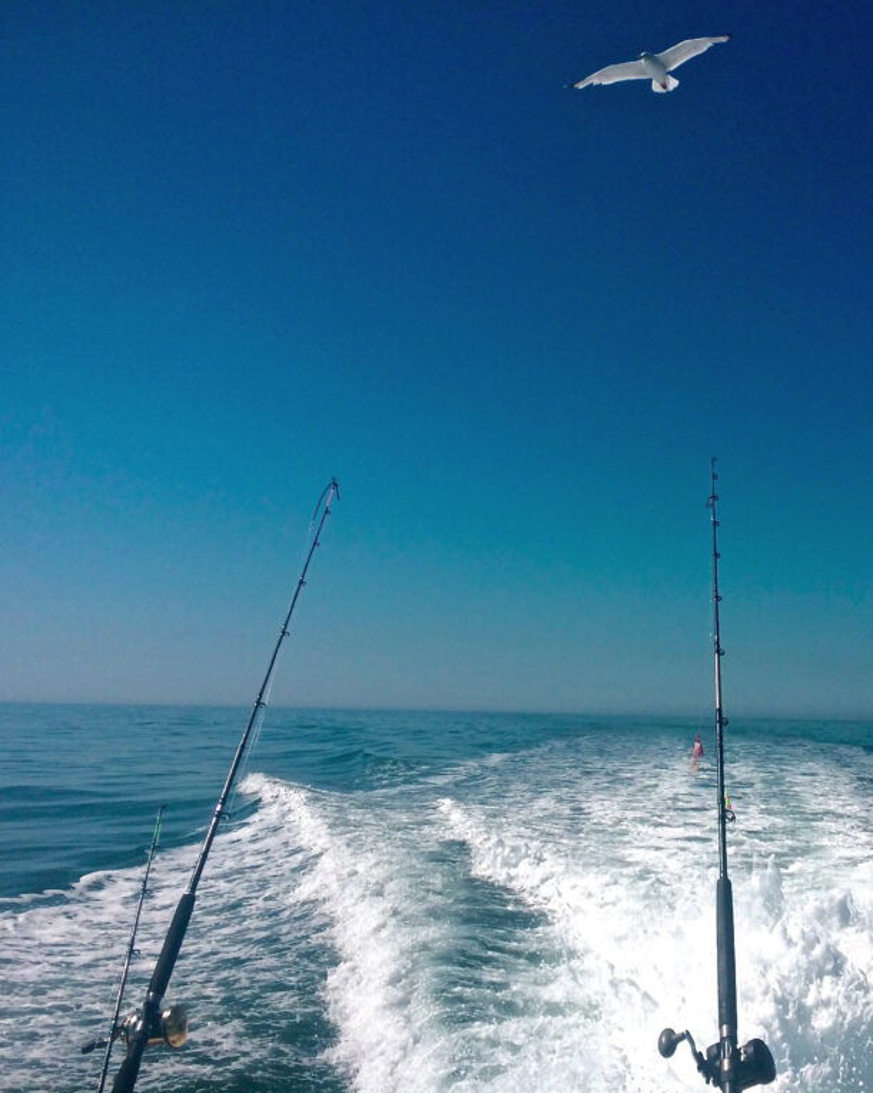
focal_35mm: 38
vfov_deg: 47.9
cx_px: 676
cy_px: 549
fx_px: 1228
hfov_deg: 38.0
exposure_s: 1/6849
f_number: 2.2
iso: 40
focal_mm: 4.2
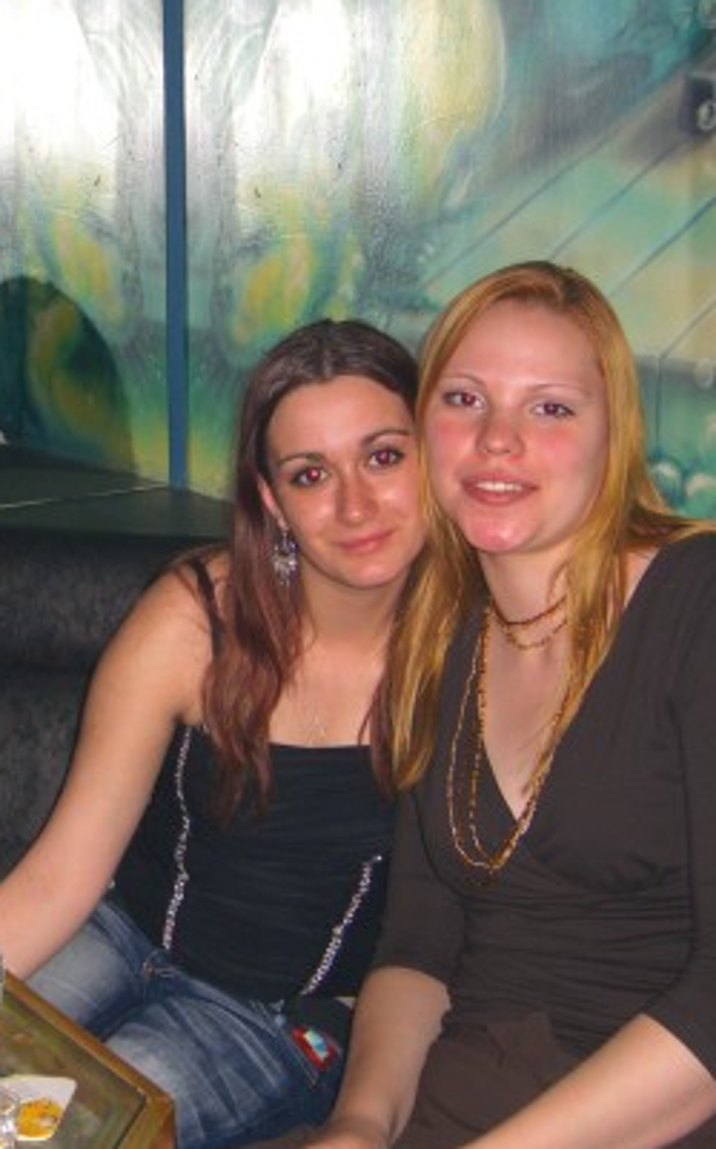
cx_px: 86
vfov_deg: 28.2
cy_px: 544
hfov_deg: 17.6
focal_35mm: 73
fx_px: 2283
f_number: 3.1
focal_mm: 9.5
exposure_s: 1/60
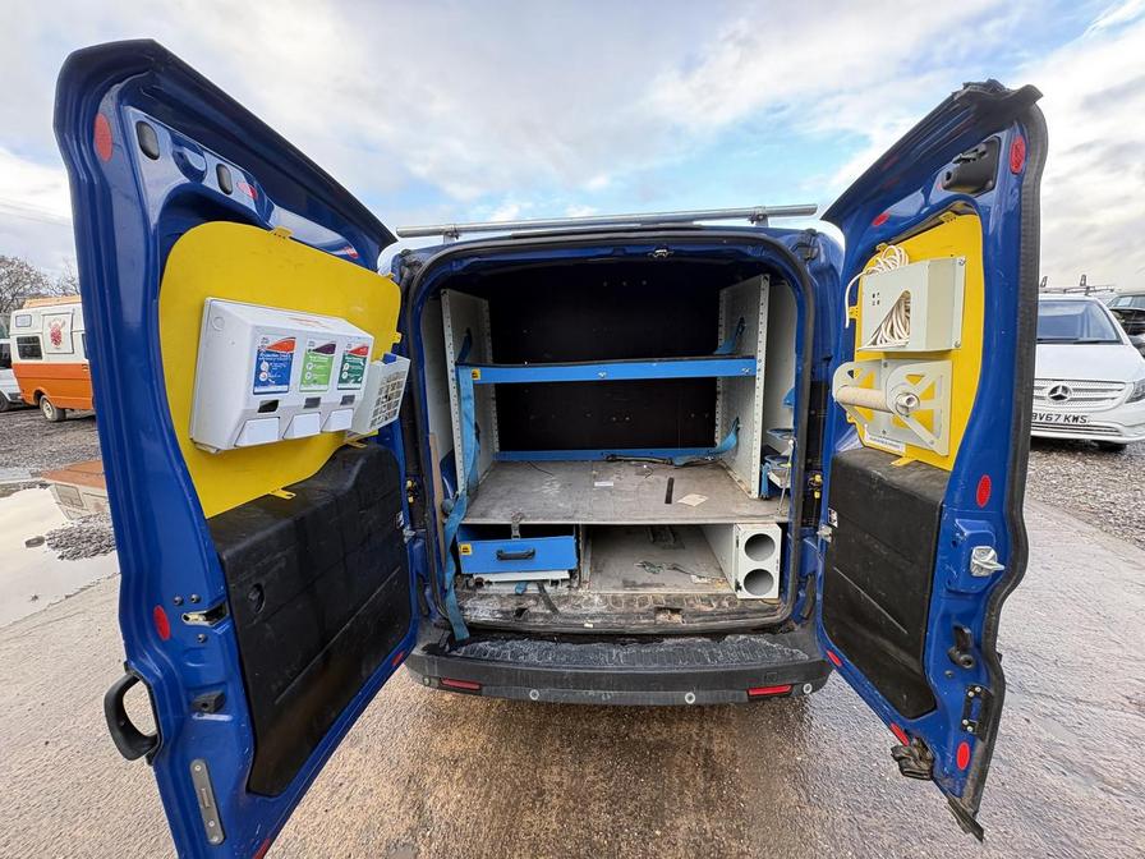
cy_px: 430
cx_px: 572
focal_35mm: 14
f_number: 2.2
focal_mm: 2.22
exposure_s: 1/99
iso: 125
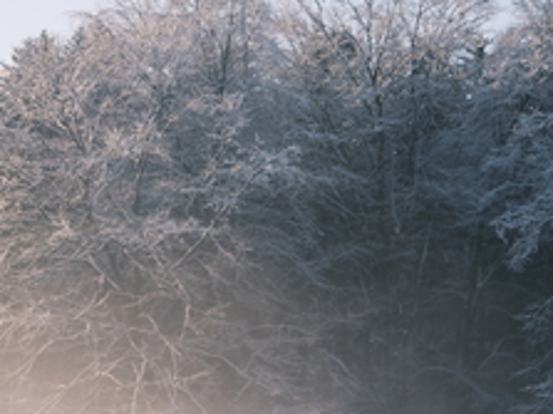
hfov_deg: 12.6
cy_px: 319
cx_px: 270
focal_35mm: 157
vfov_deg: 9.4
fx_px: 2507
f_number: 22
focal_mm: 52.7
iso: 320
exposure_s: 1/80
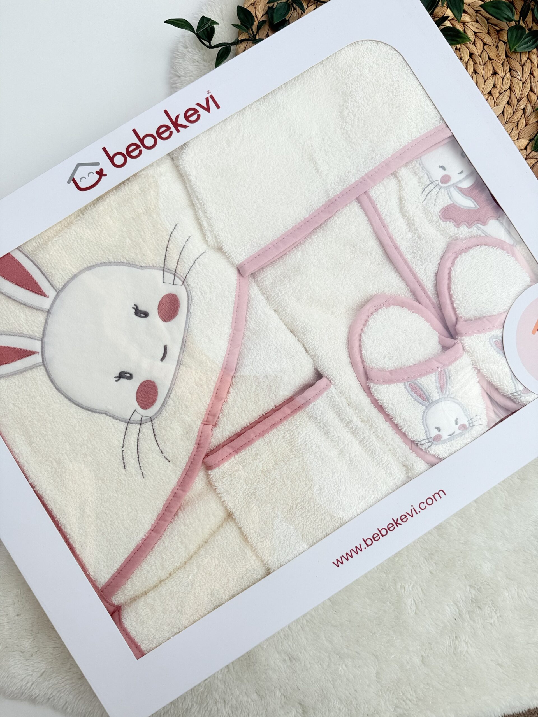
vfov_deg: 71.6
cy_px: 358
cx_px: 269
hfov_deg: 56.8
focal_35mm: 24
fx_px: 497
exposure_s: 1/2703
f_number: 1.78
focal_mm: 6.76
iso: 80
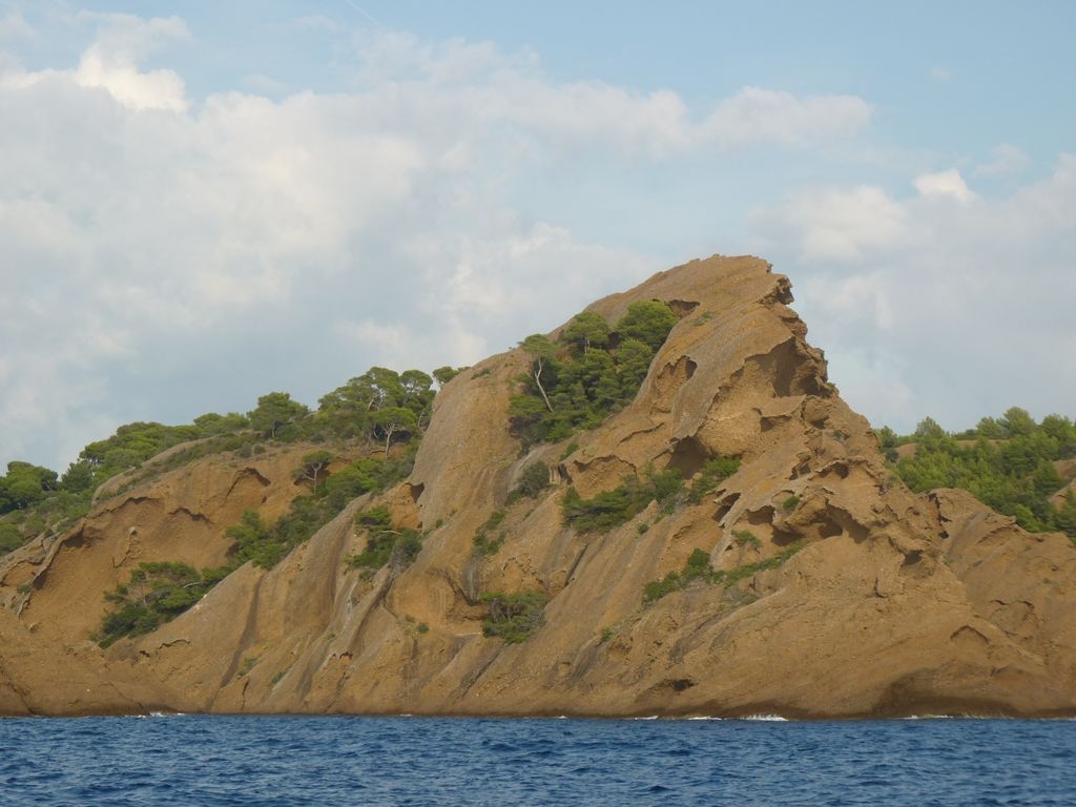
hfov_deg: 16.1
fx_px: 3792
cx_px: 538
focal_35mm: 122
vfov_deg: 12.1
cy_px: 404
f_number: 4.5
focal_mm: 21.6
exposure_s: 1/250
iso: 80
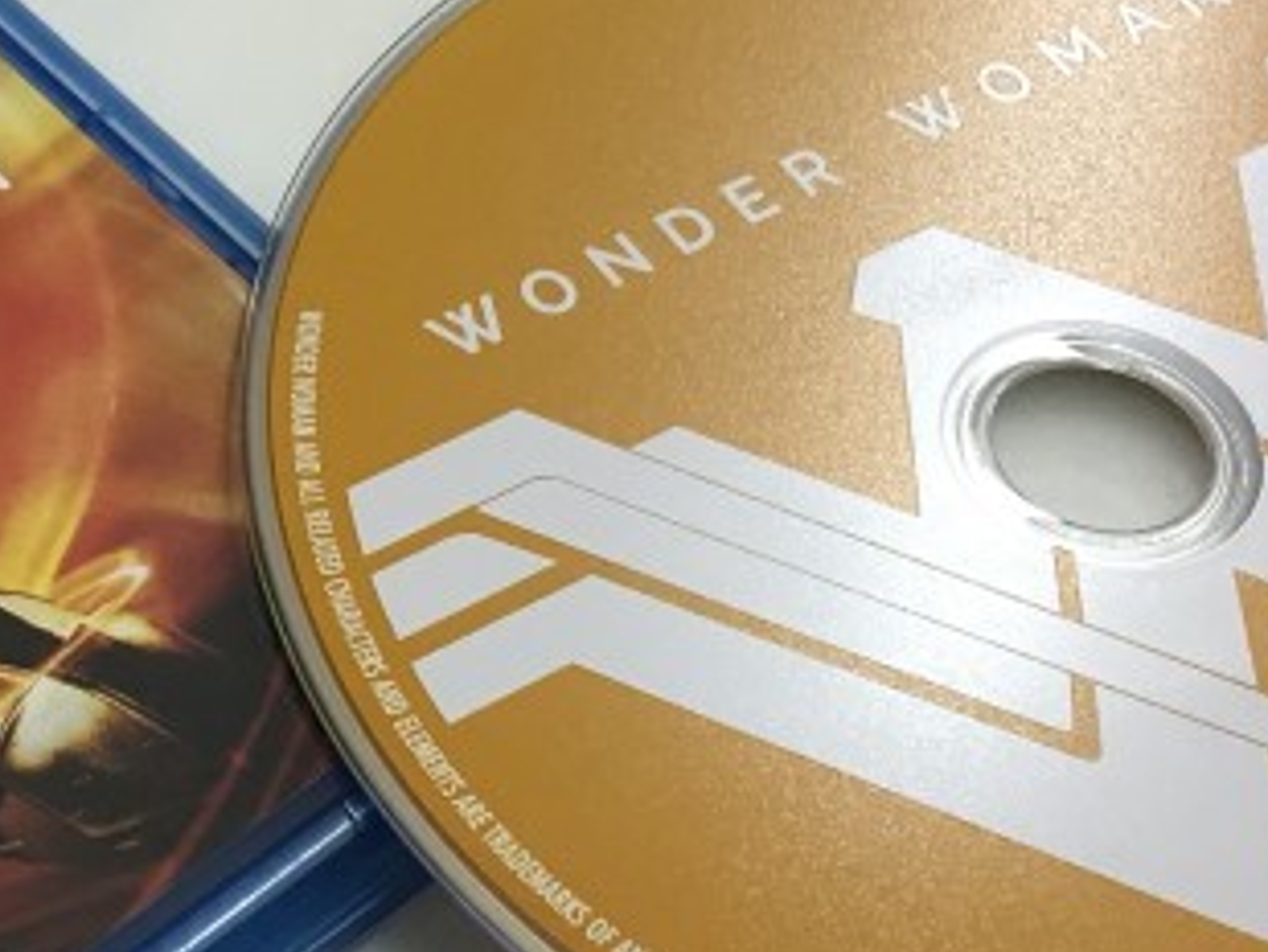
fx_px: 3518
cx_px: 49
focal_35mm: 96
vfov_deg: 15.4
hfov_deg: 19.9
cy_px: 583
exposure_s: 1/17
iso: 40
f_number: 2.2
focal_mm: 4.15
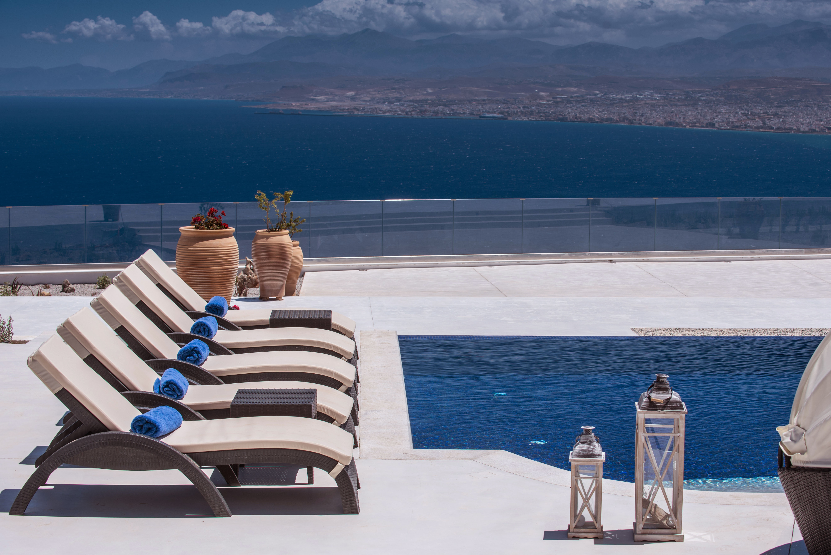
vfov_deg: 17.3
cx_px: 461
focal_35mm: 79
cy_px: 295
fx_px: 1824
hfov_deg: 25.7
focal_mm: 70
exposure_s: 1/400
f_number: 9
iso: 100
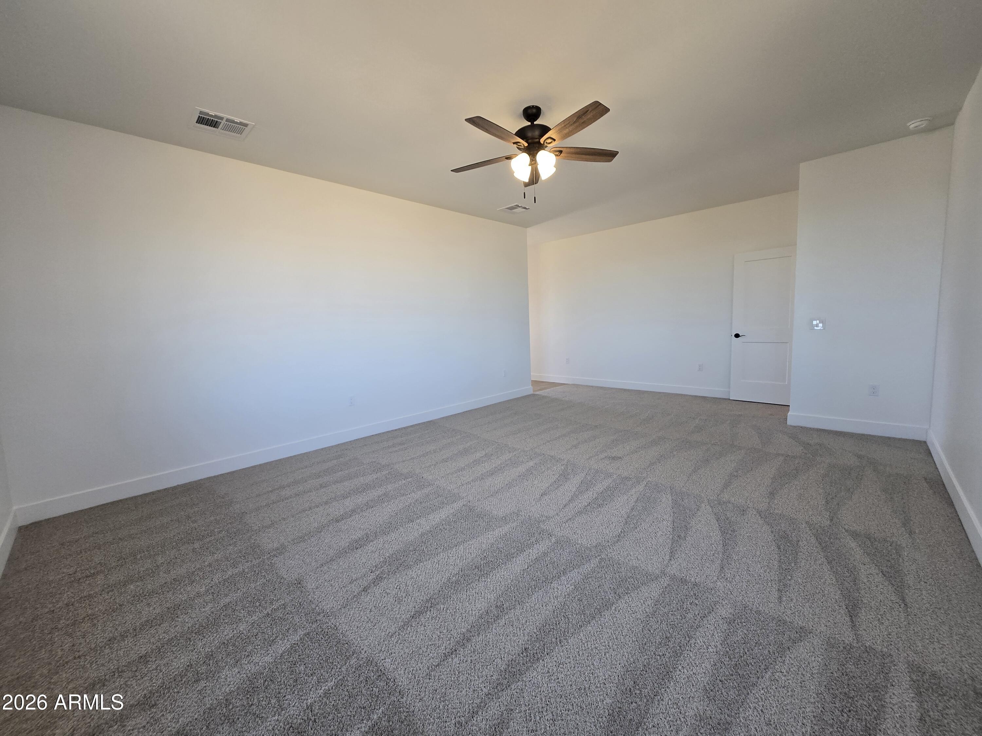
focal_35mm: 13
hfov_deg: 106.2
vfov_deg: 89.9
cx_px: 491
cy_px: 368
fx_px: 369
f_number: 2.2
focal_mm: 1.7
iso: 64
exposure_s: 1/60
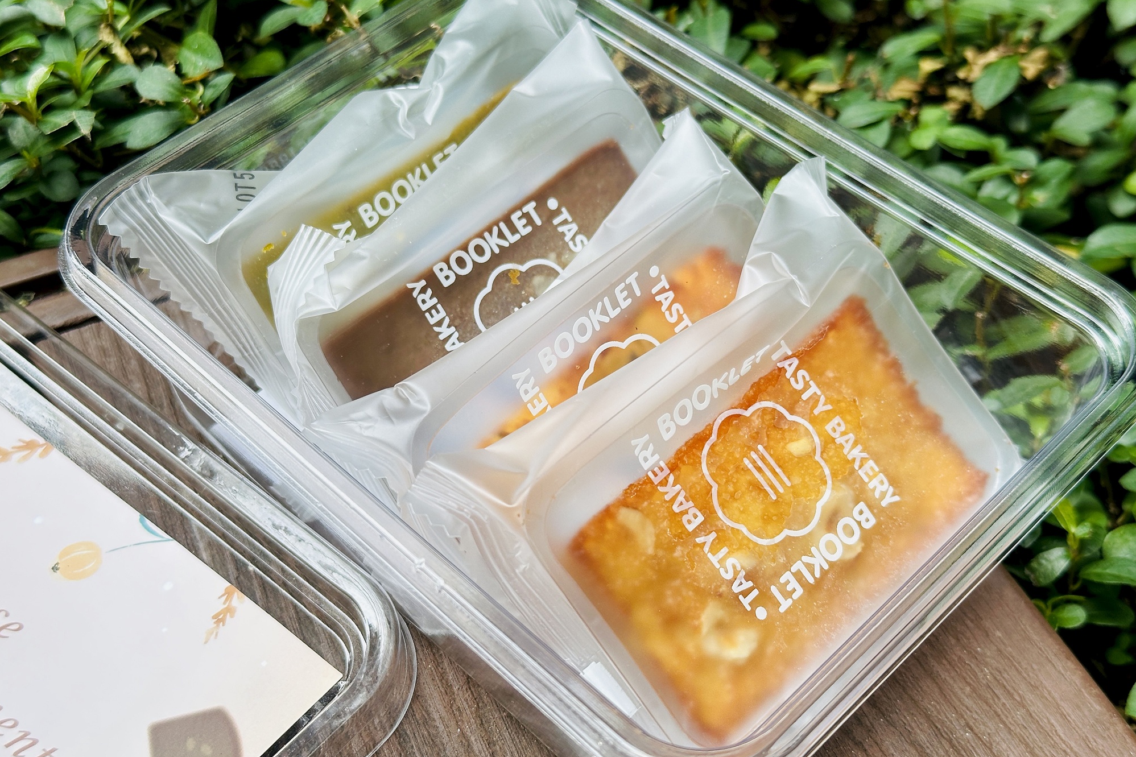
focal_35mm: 50
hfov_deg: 39.6
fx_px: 1578
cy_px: 362
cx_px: 568
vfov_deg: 27.0
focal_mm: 6.86
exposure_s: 1/155
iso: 50
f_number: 1.78
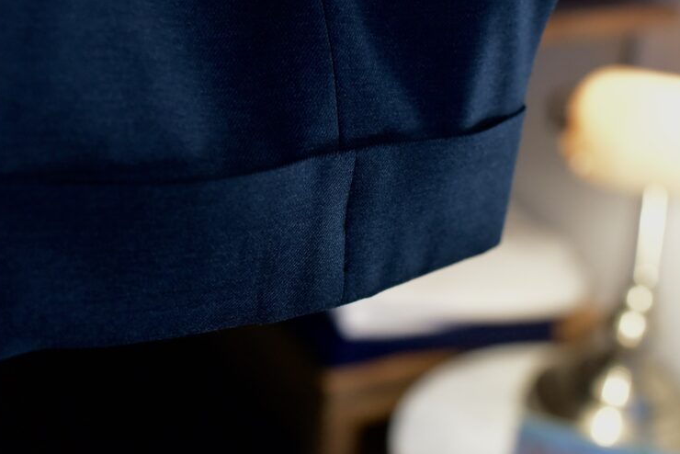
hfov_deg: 27.8
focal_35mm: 73
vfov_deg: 18.8
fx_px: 1374
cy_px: 196
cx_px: 340
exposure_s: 1/400
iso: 6400
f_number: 3.5
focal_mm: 35
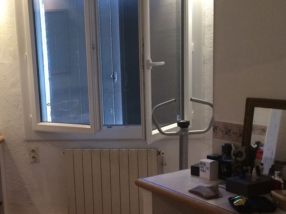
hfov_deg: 32.2
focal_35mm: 59
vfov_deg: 24.6
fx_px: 488
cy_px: 151
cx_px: 77
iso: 160
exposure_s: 1/33
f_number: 2.2
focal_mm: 4.15
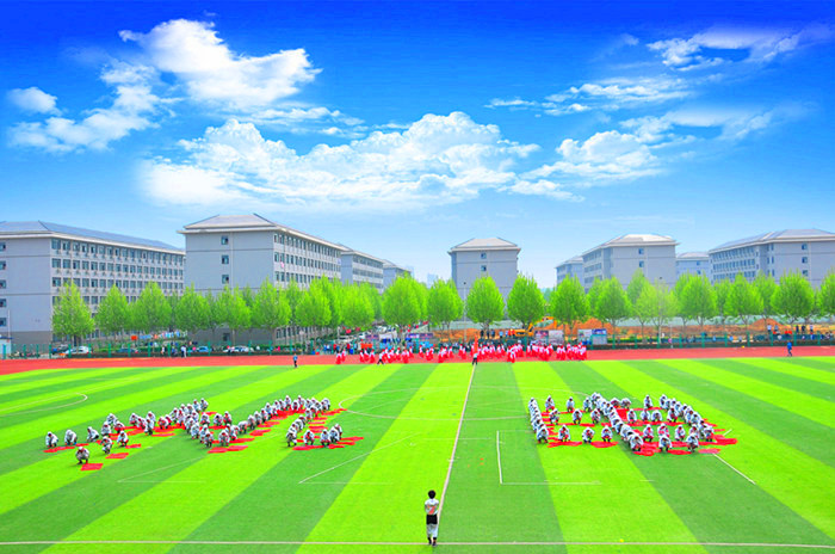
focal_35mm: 36
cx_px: 418
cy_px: 277
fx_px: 833
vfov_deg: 36.7
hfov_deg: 53.2
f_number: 9
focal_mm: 24
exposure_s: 1/125
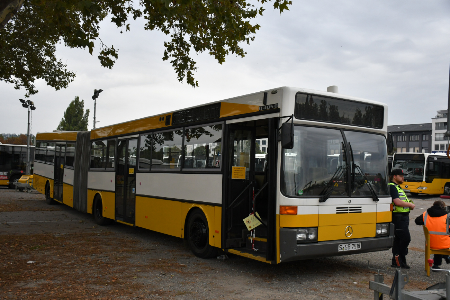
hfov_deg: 53.1
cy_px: 150
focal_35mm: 36
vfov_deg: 36.9
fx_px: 450
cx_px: 225
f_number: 4
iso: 1100
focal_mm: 24
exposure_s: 1/1000
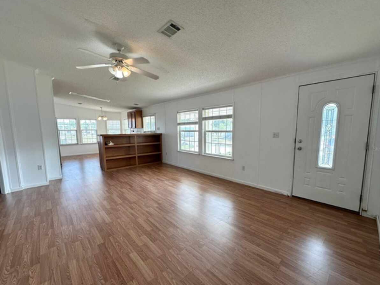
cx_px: 194
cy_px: 149
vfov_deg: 81.7
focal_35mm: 15
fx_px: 165
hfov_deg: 98.2
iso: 64
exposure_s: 1/120
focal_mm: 2.22
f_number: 2.2
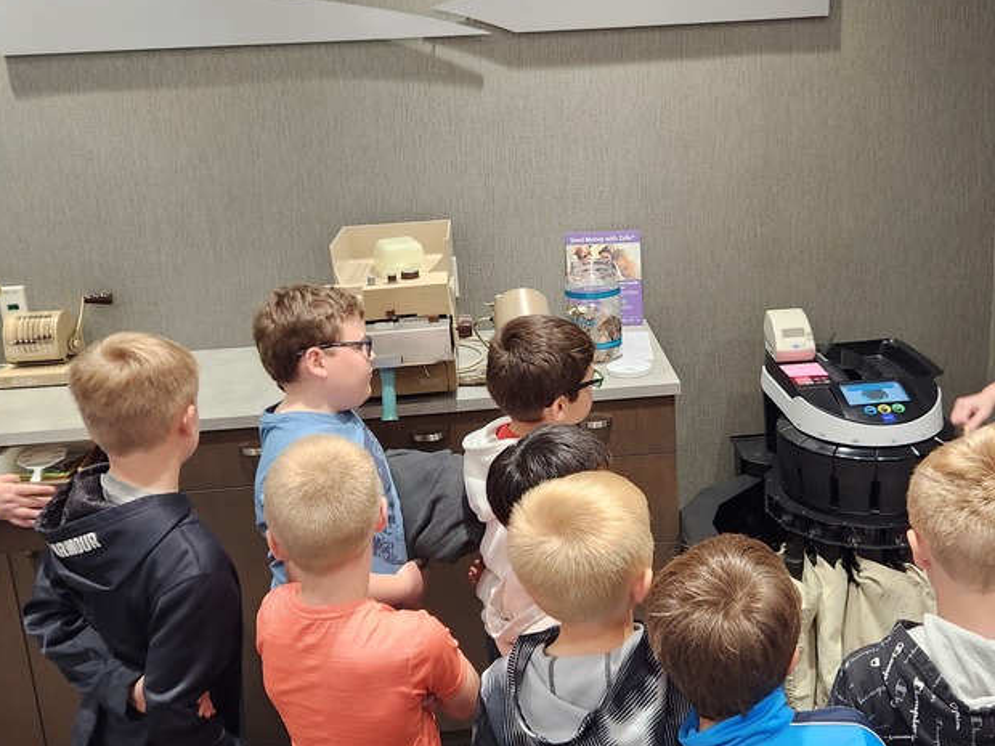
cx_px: 571
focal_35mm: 38
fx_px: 1092
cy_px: 340
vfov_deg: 37.7
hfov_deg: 48.8
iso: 400
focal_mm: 5.4
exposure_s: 1/120
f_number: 1.8
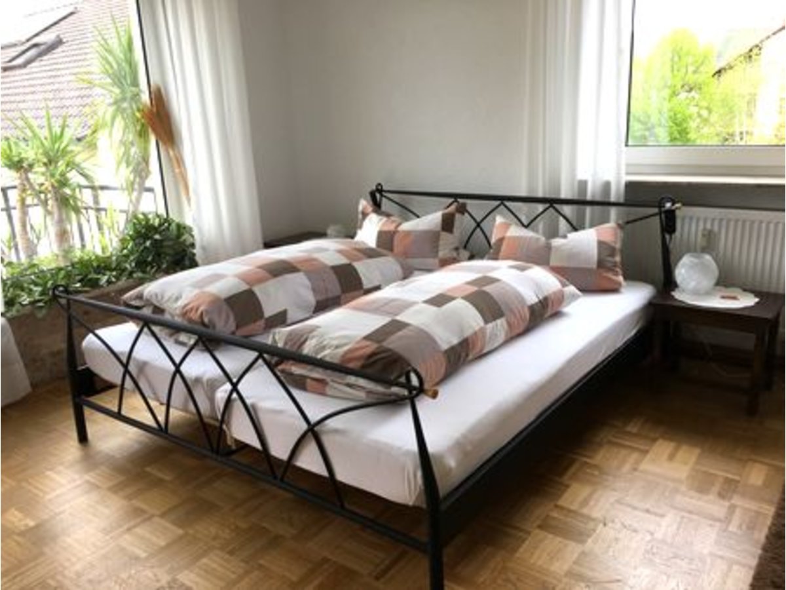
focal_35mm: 29
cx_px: 393
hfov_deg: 61.7
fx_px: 658
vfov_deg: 48.2
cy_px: 295
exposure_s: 1/100
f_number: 2.2
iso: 32
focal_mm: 4.15
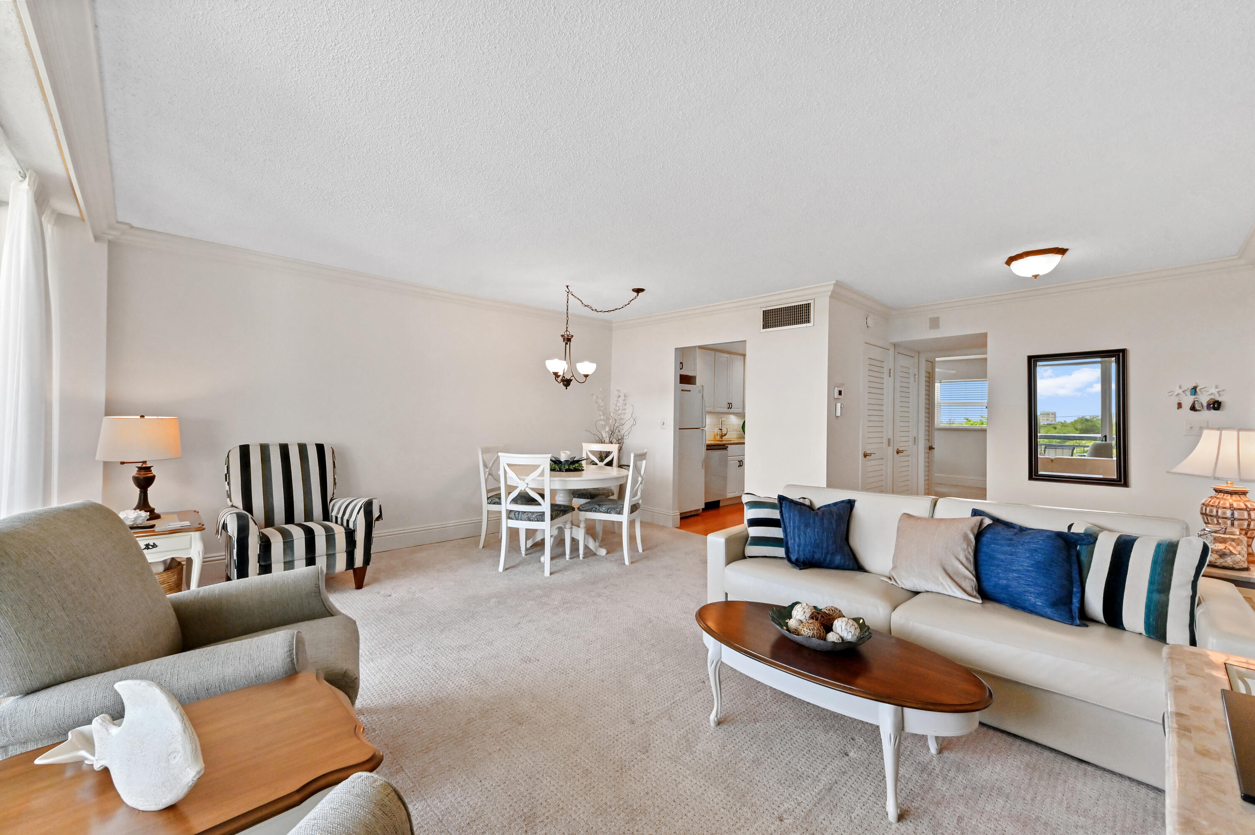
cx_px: 628
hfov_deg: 104.3
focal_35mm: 14
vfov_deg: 81.1
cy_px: 418
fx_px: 488
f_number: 11
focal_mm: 14
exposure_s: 1/60
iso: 2000
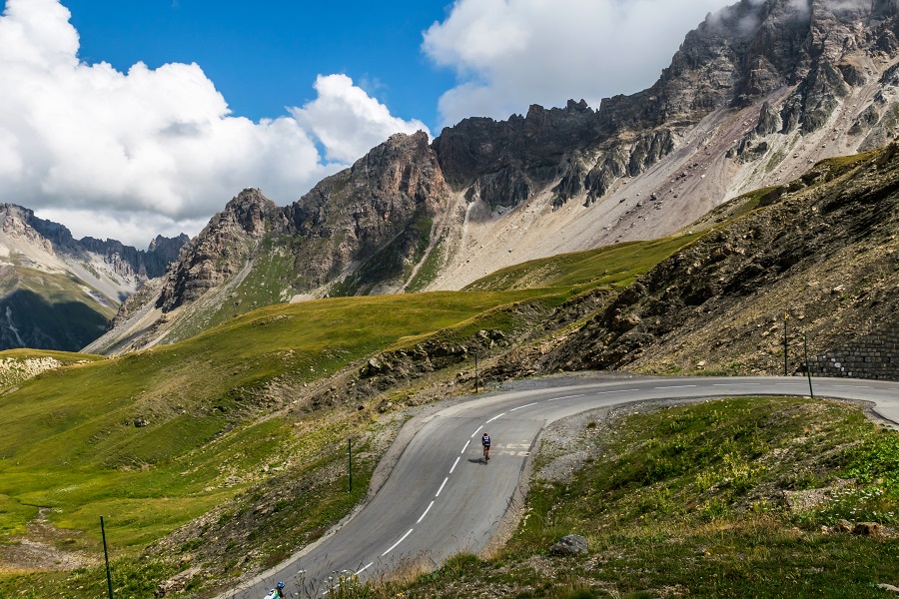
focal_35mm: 36
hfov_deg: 53.1
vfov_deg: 36.9
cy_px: 300
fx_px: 899
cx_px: 450
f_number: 18
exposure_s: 1/320
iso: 200
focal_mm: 24
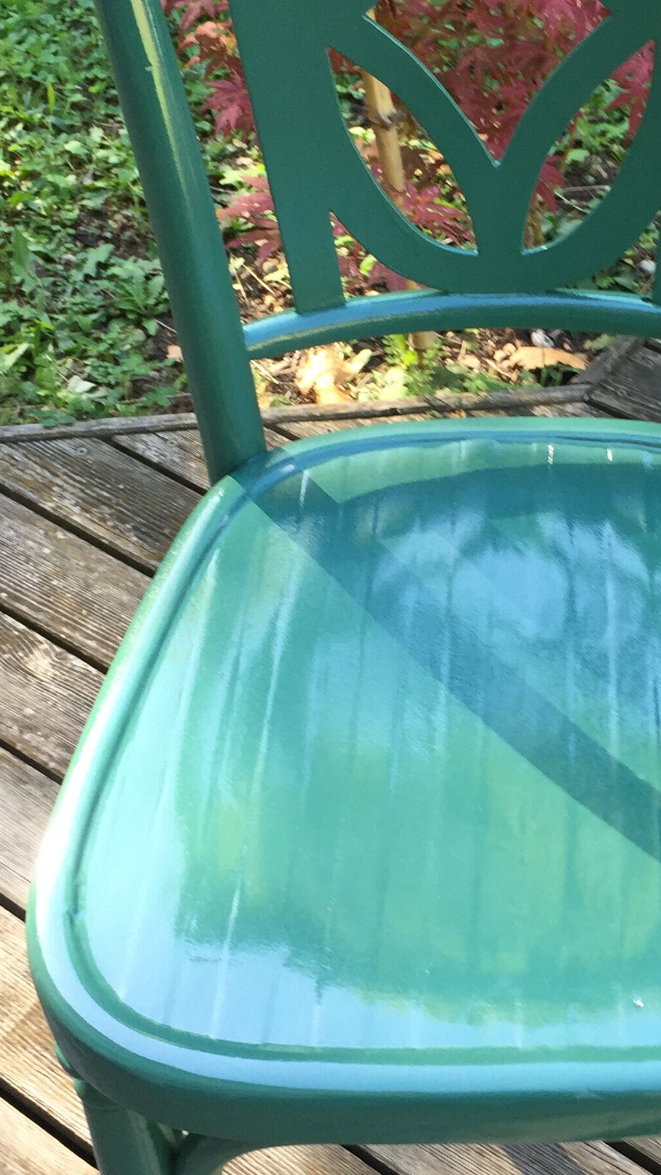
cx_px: 490
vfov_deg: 36.6
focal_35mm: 57
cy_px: 524
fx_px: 1775
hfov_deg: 20.9
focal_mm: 4.15
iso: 50
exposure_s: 1/100
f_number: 2.2
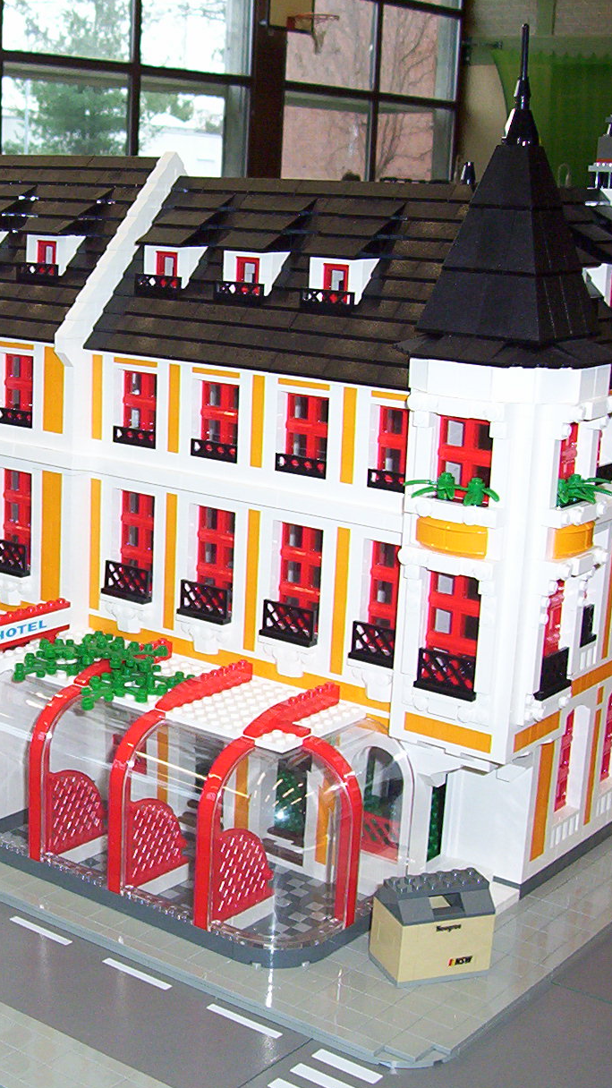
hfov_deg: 19.0
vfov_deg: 33.3
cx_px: 138
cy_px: 548
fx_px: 1818
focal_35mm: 63
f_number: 2.73
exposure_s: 1/60
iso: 140
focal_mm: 5.77
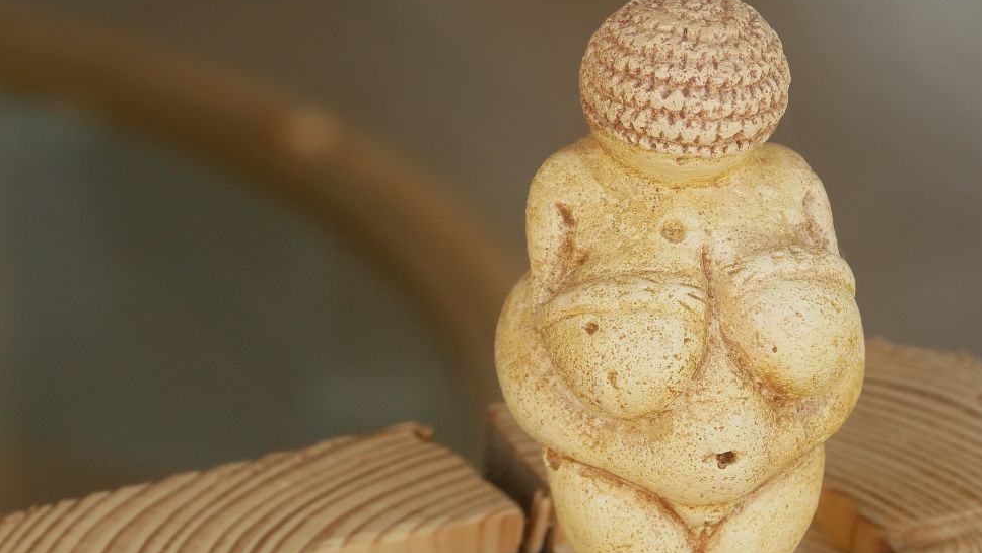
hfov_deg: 10.9
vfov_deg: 6.1
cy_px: 370
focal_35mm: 198
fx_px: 5157
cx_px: 679
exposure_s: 1/125
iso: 320
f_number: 5.1
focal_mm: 55
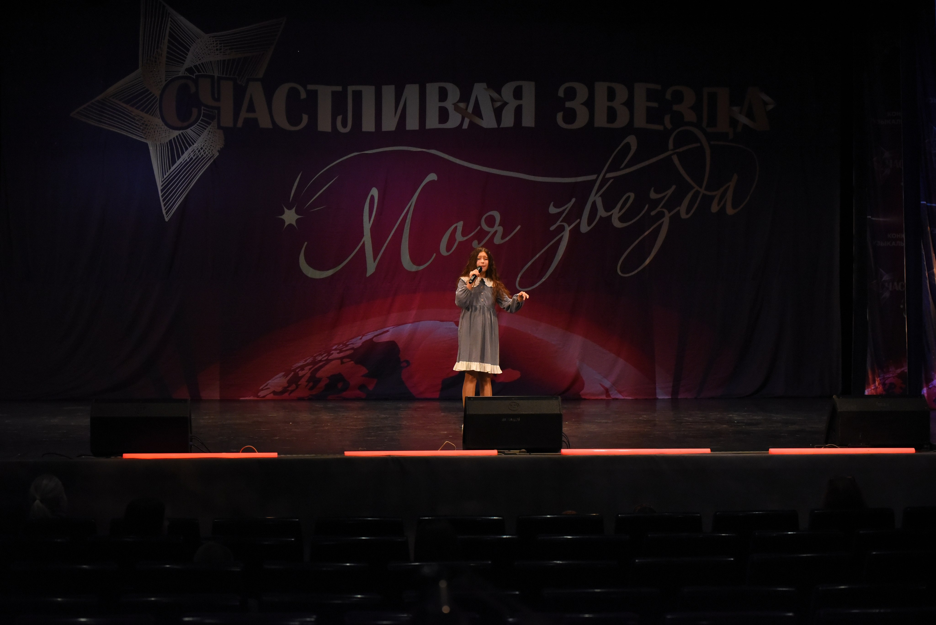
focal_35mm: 70
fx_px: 1821
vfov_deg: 19.5
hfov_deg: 28.8
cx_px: 468
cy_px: 312
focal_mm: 70
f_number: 3.5
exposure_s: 1/640
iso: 5000
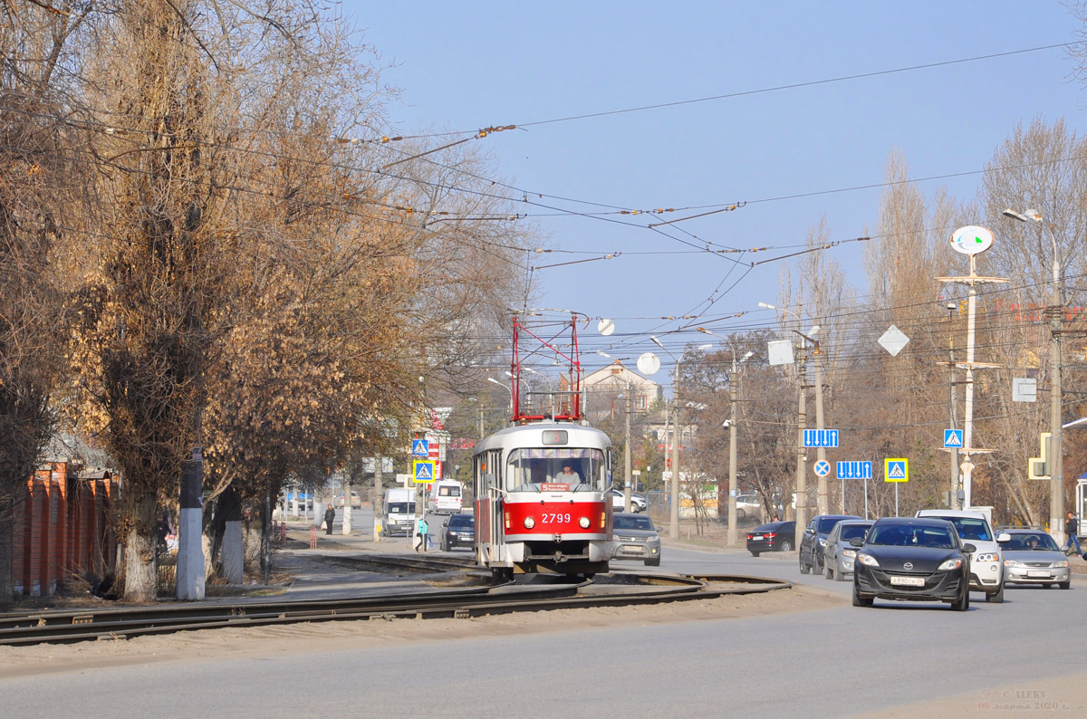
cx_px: 544
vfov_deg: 8.7
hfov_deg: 13.1
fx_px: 4744
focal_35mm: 158
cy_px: 360
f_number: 8
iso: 200
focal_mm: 105
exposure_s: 1/500
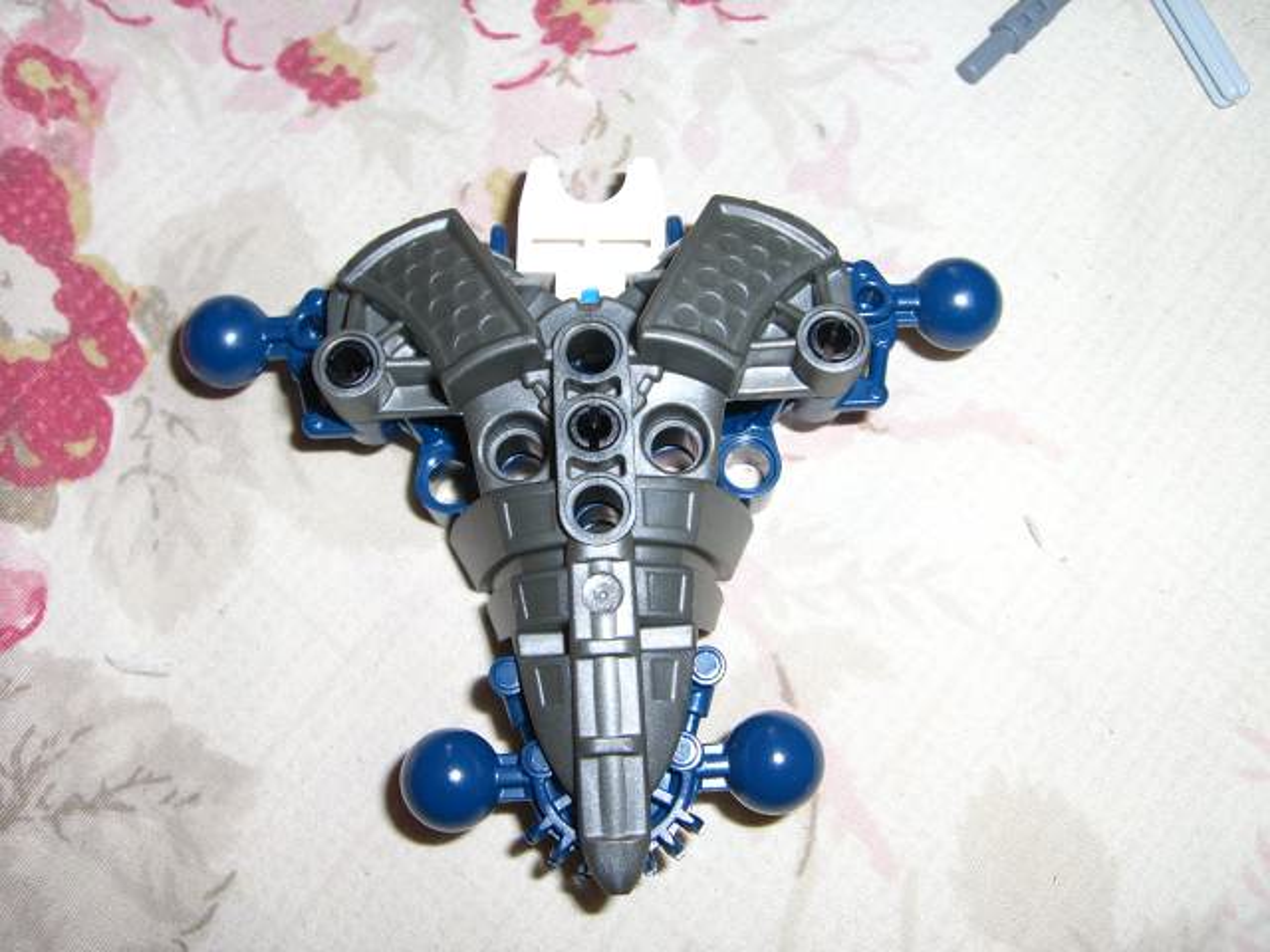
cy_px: 476
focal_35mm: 38
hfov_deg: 49.0
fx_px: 1394
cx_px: 635
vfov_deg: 37.7
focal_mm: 6.2
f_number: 2.7
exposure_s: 1/60
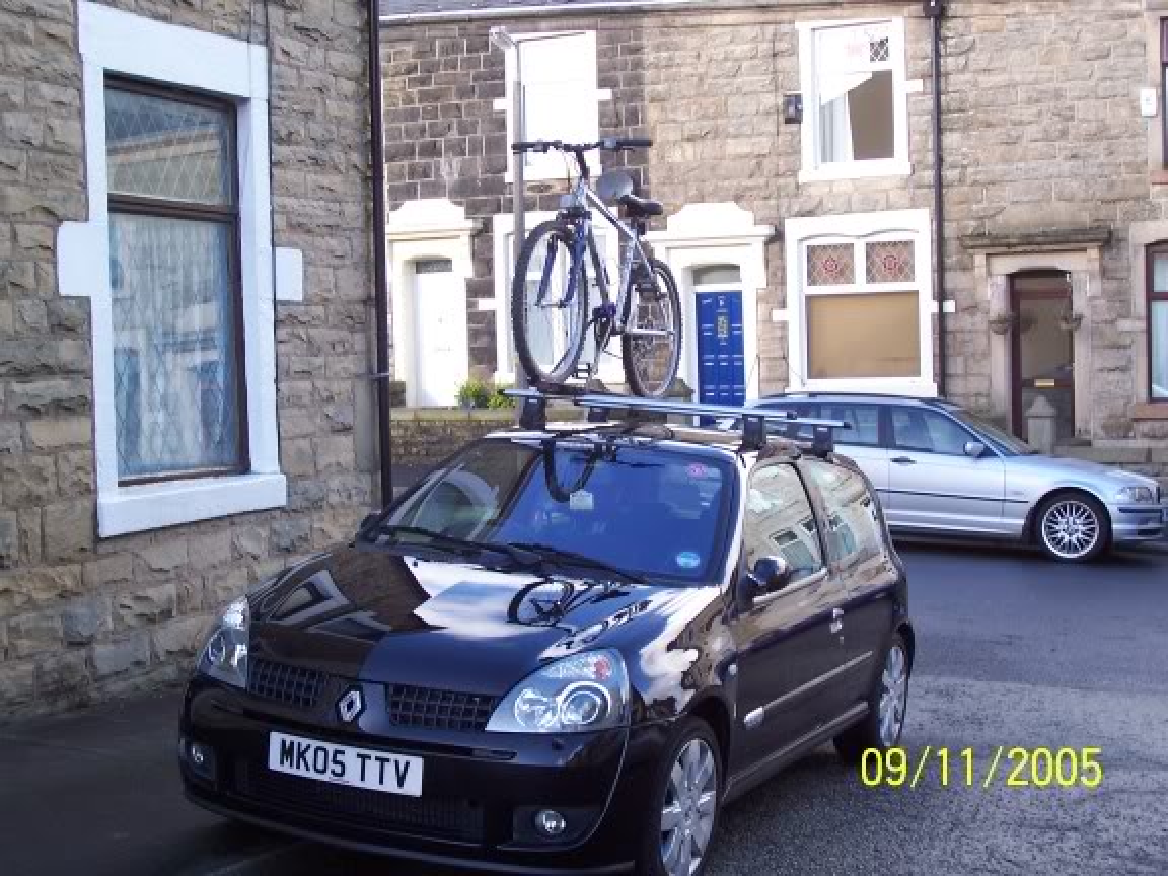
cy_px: 438
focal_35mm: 53
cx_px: 584
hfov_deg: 36.2
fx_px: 1788
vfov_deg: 27.5
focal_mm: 8.6
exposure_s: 1/125
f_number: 3.4
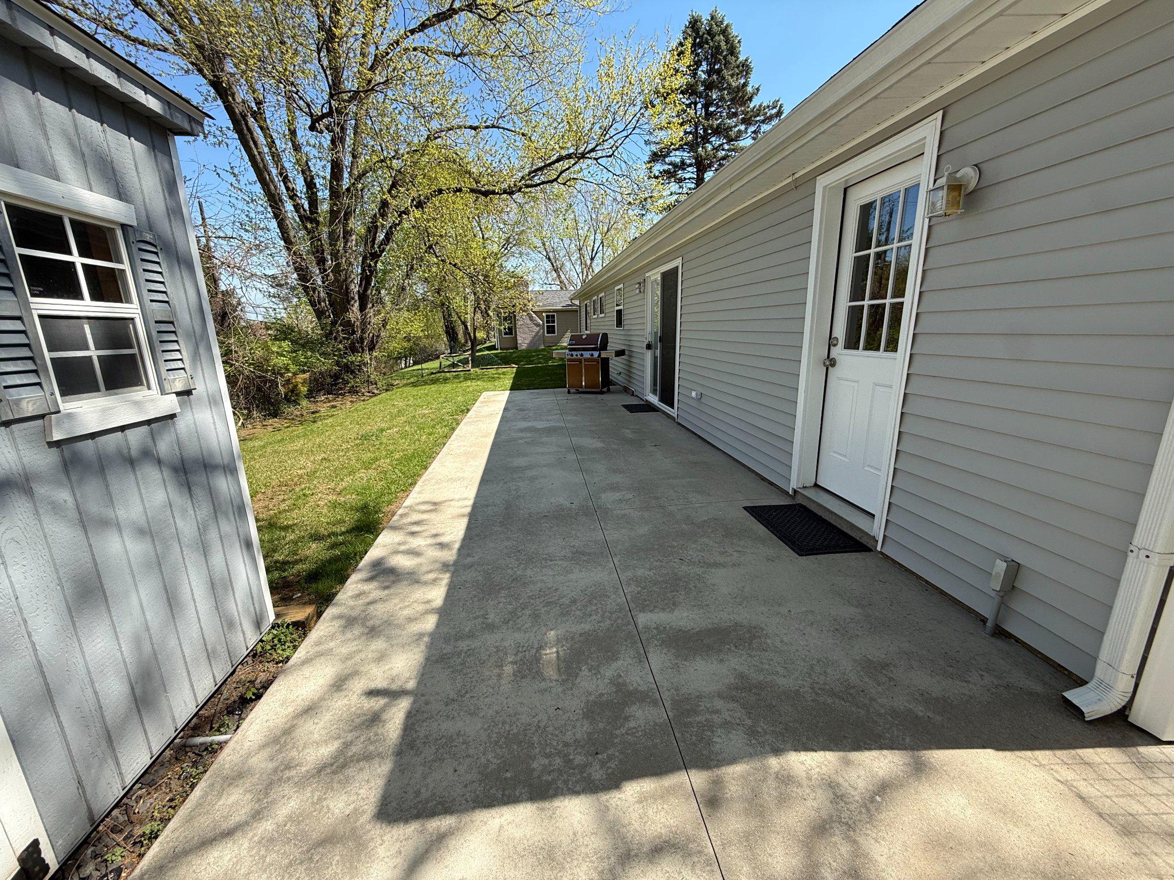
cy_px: 440
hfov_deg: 102.1
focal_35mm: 14
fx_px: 475
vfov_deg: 85.7
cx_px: 587
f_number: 2.2
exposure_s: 1/658
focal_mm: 2.22
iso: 50
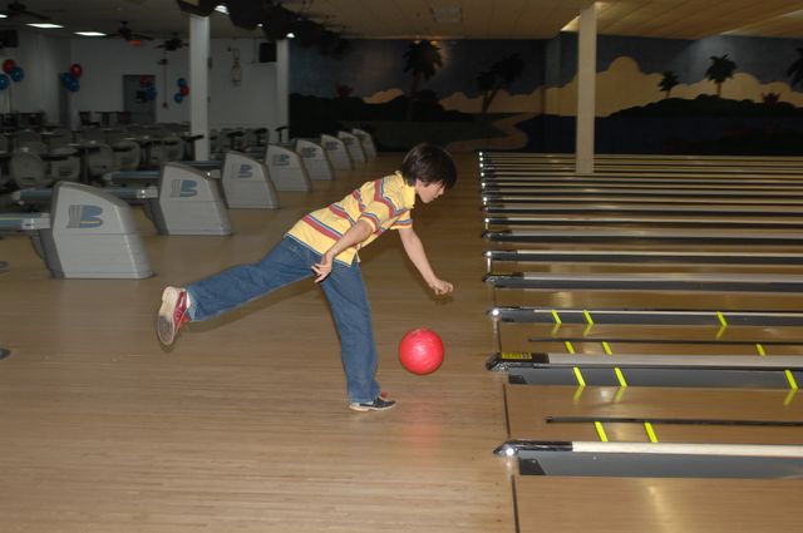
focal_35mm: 60
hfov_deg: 33.4
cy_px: 266
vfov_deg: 22.6
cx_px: 402
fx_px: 1337
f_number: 3.8
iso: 400
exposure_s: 1/125
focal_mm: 40
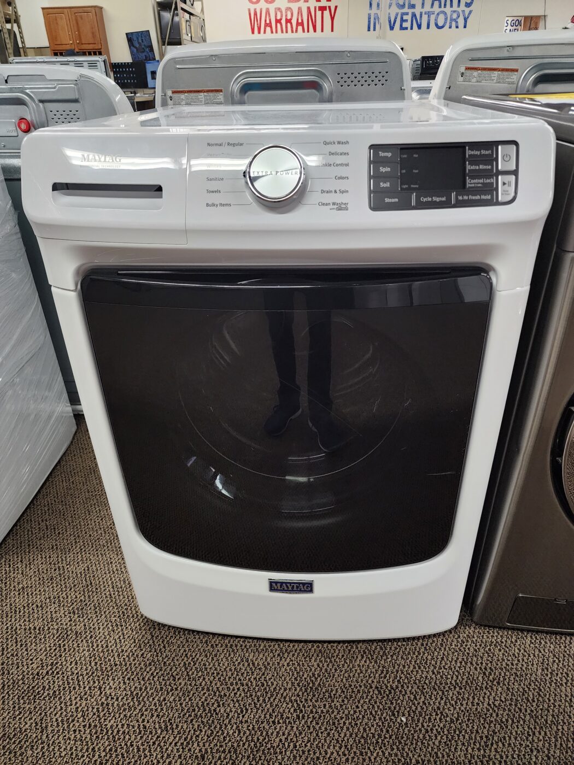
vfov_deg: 73.9
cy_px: 382
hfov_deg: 58.9
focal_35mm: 23
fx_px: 509
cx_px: 287
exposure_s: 1/120
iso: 800
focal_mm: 6.4
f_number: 1.8
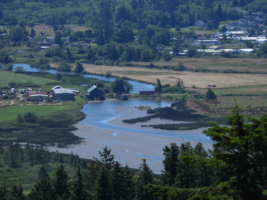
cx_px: 134
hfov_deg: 6.6
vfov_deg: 5.0
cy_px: 100
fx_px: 2314
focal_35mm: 300
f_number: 5
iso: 100
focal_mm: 53.5
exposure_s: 1/800
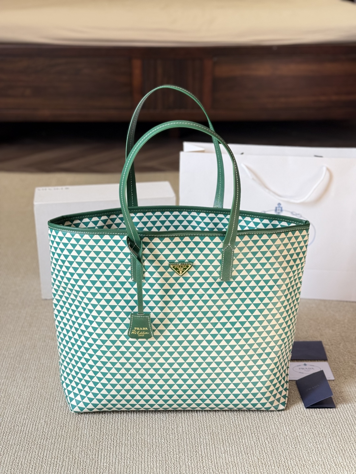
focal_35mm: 48
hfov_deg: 30.3
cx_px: 178
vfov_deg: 39.7
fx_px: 658
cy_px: 237
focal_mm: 6.76
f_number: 1.78
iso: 200
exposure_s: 1/91
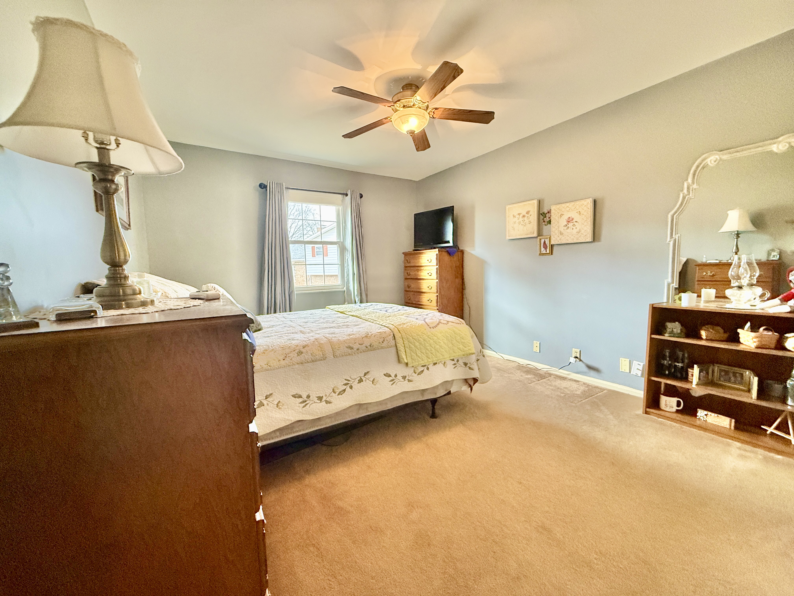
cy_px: 298
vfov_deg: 85.7
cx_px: 397
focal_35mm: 14
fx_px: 321
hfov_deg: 102.1
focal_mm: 2.22
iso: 640
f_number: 2.2
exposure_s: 1/120
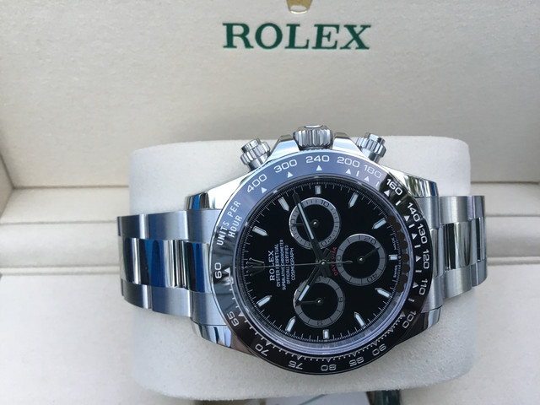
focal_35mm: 31
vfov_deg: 45.4
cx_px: 270
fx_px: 484
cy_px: 202
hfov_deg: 58.4
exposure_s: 1/30
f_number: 2.4
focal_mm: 3.3
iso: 64
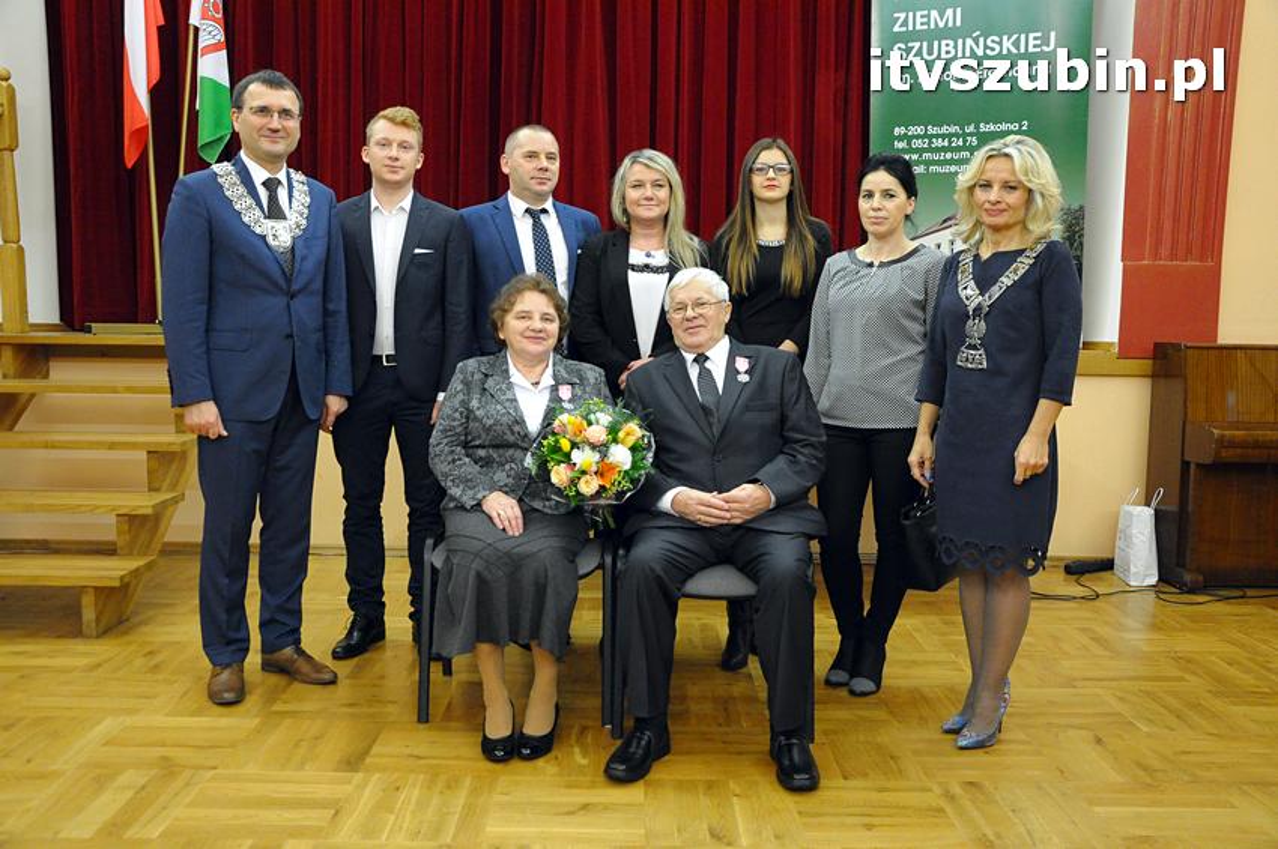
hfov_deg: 59.5
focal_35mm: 32
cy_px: 424
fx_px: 1117
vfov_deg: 41.6
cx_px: 639
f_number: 5.6
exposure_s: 1/80
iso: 2500
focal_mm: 21
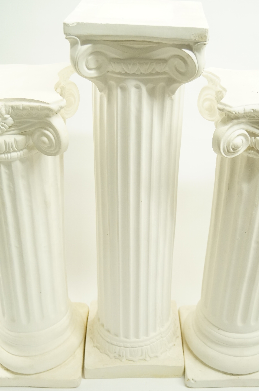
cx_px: 139
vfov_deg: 44.6
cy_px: 186
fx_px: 477
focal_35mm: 44
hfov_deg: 30.4
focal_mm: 26
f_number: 4
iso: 1600
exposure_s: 1/60
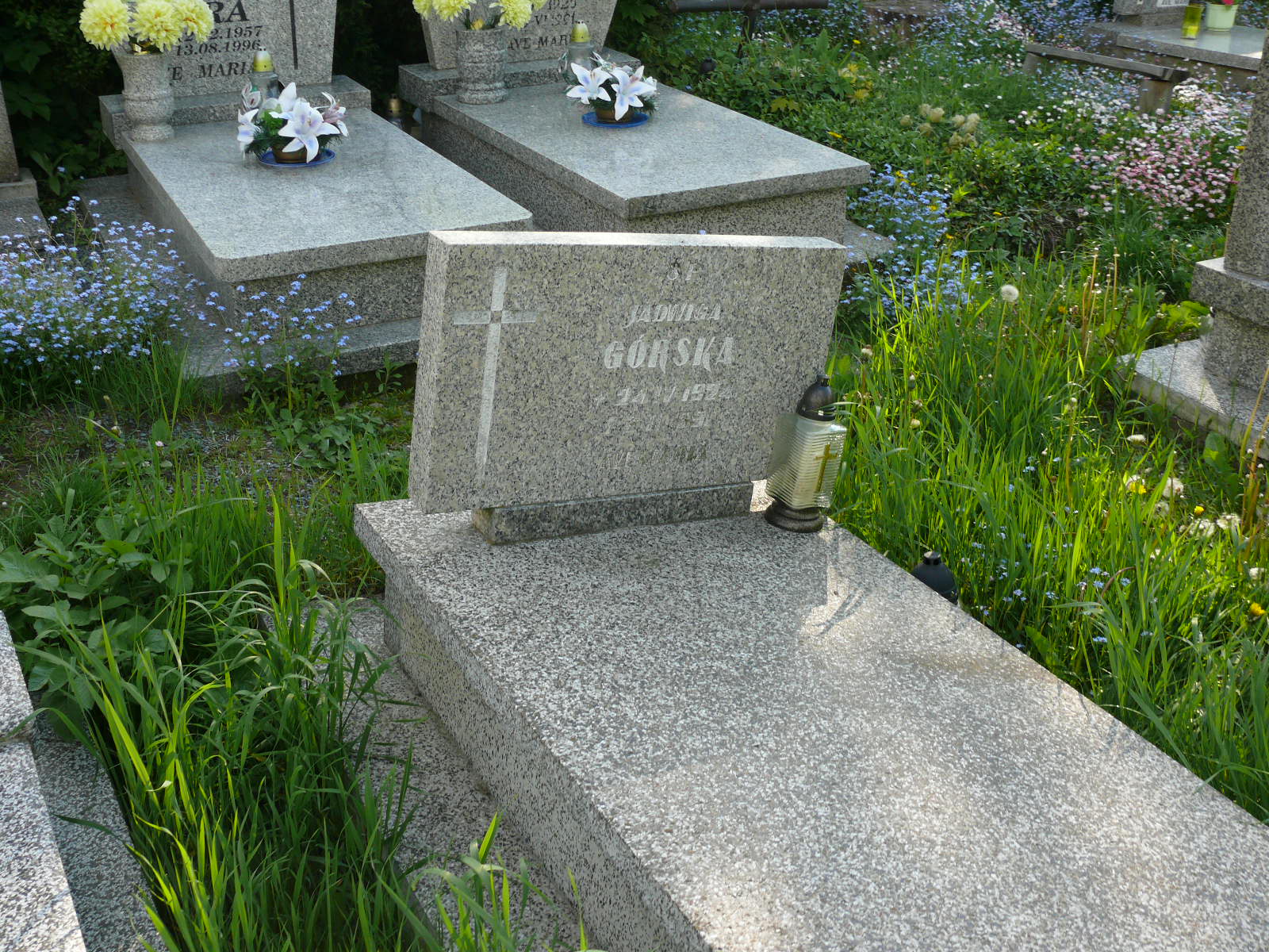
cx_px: 634
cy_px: 476
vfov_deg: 40.7
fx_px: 1283
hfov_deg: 52.6
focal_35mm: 35
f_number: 4
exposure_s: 1/200
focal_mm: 7.4
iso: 100
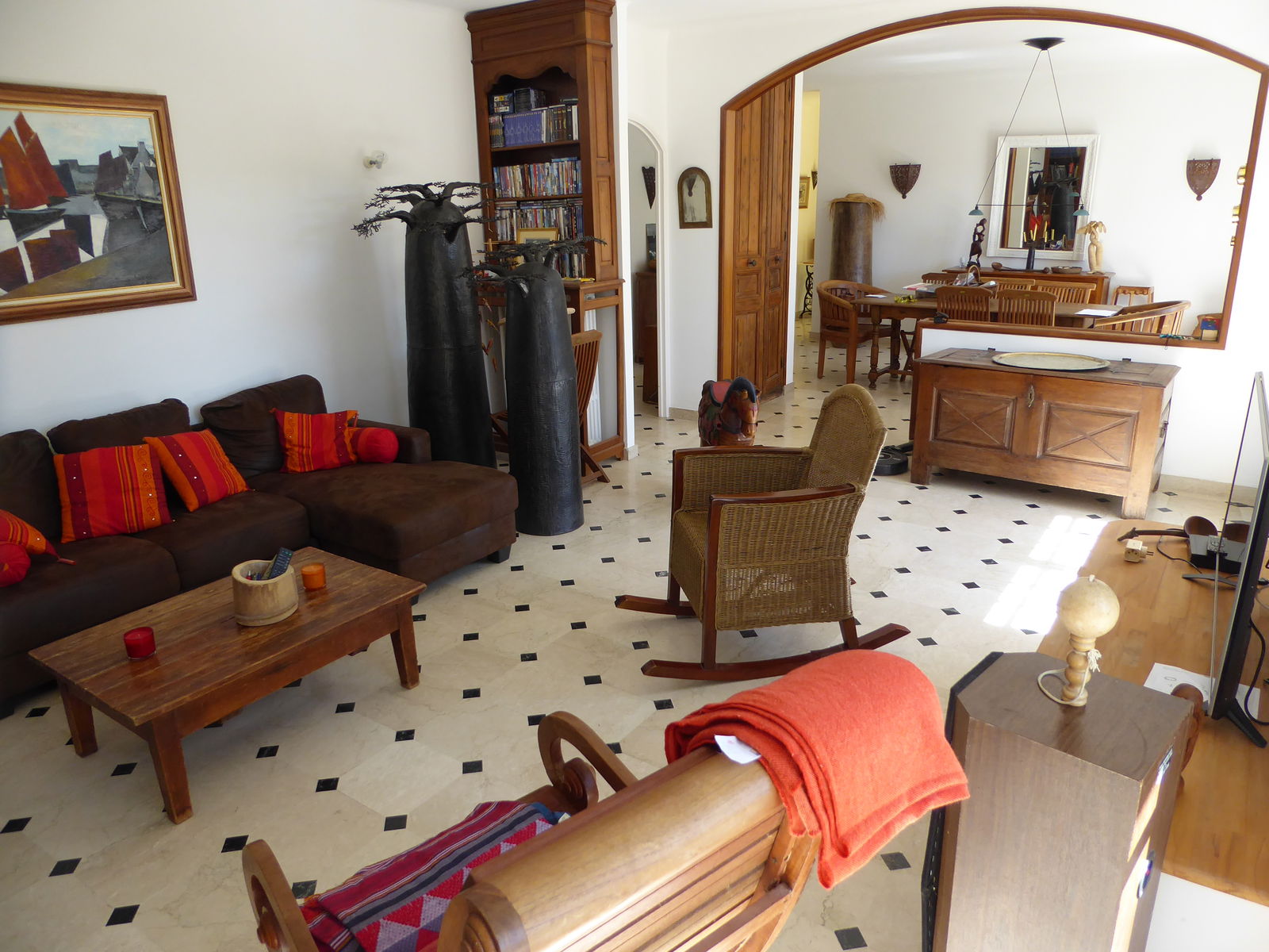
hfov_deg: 69.4
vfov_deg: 54.9
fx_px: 916
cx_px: 634
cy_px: 476
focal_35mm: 25
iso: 160
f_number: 3.3
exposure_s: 1/60
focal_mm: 4.3
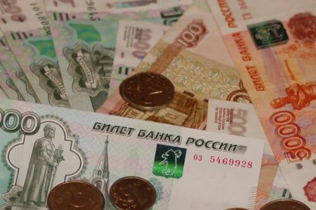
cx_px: 91
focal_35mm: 375
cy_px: 200
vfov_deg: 3.7
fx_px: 3290
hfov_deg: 5.5
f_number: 4.8
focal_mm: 122
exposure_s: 1/60
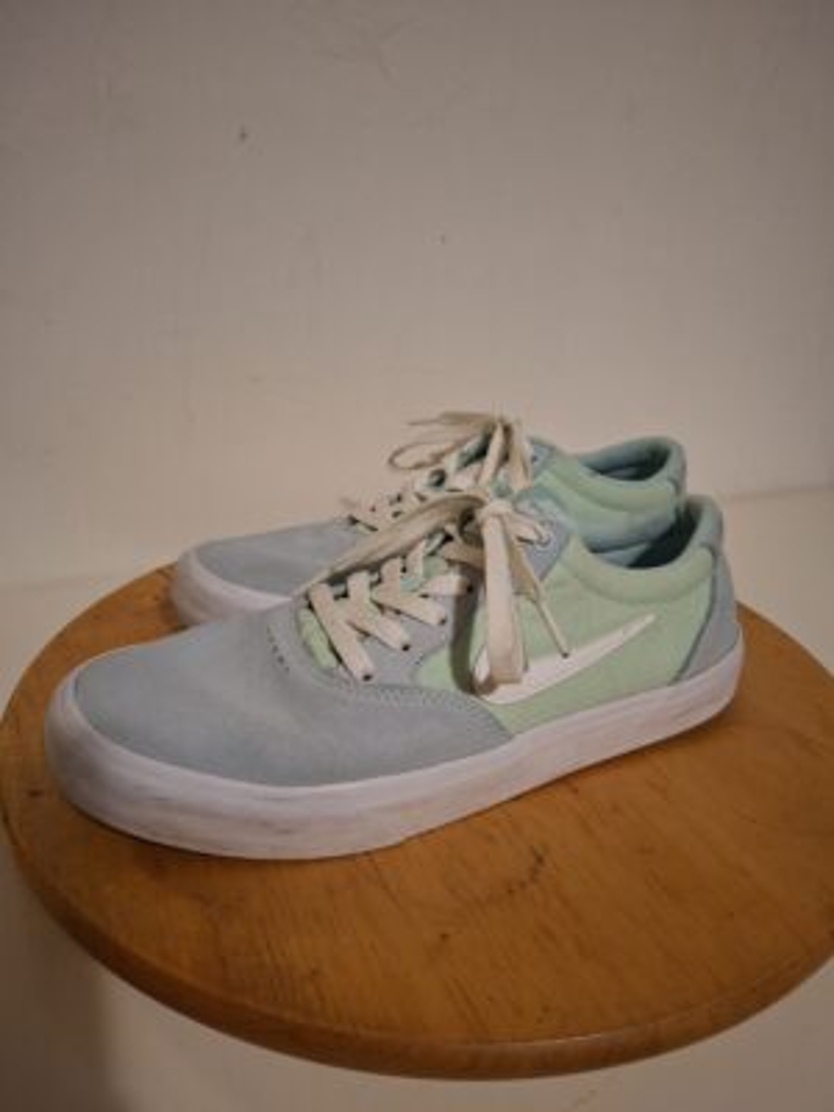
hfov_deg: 58.9
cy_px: 556
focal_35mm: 23
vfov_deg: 73.9
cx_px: 417
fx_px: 739
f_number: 1.8
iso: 800
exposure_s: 1/25
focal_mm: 5.54
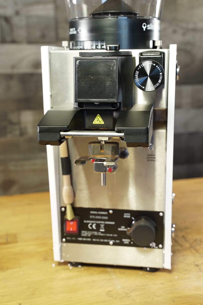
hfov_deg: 27.5
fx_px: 414
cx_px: 102
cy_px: 150
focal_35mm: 49
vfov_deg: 40.3
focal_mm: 48
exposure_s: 1/125
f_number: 5.6
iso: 1600
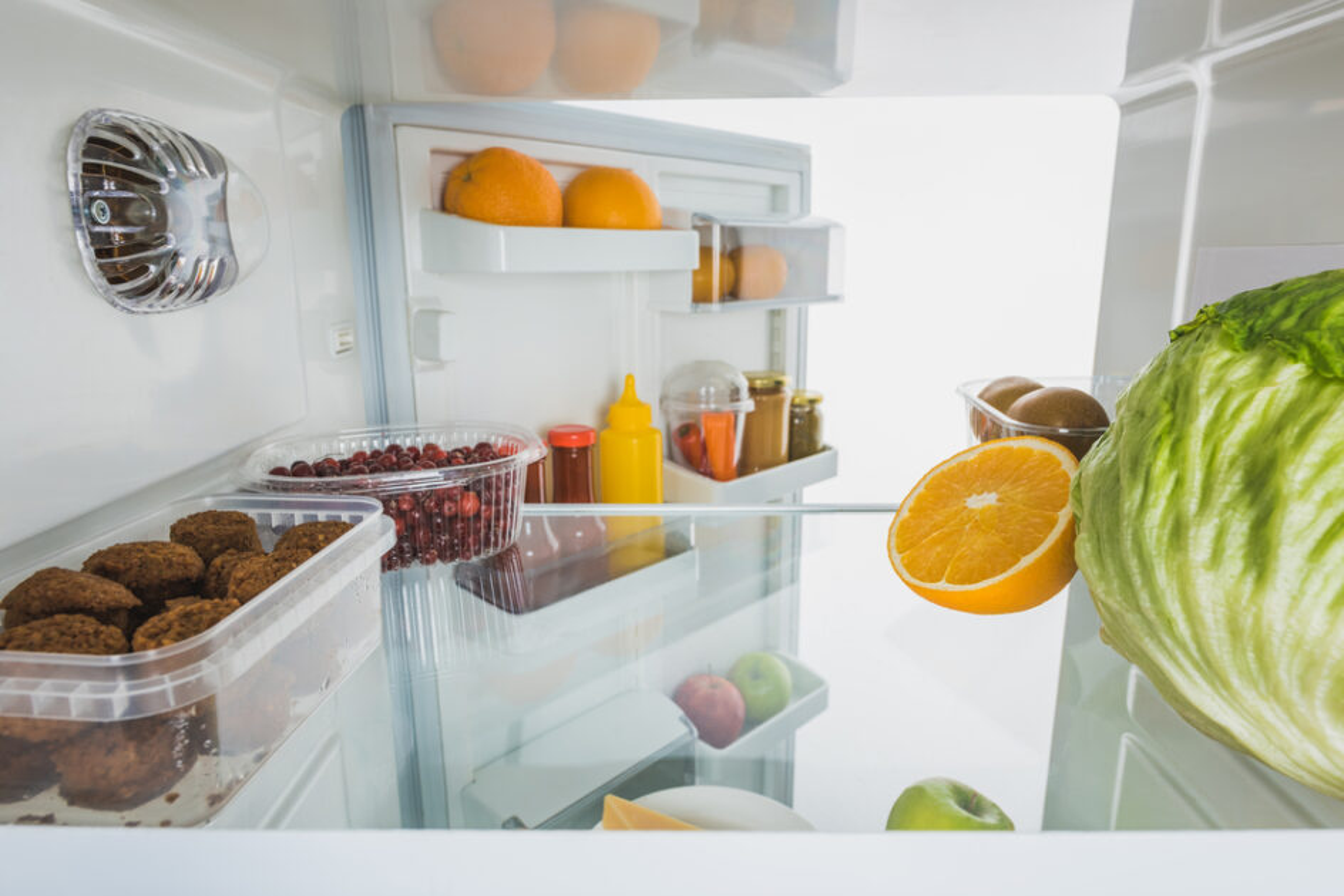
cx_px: 672
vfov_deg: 57.3
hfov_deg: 78.6
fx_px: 822
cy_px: 448
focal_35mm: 22
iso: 160
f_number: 9
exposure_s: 1/160
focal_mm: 22
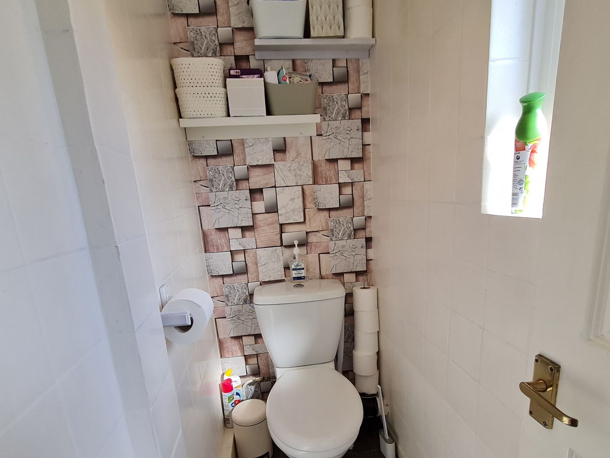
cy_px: 272
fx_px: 335
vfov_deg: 68.1
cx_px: 302
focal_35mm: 19
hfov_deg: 84.7
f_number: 2.2
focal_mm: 1.74
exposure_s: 1/100
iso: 50
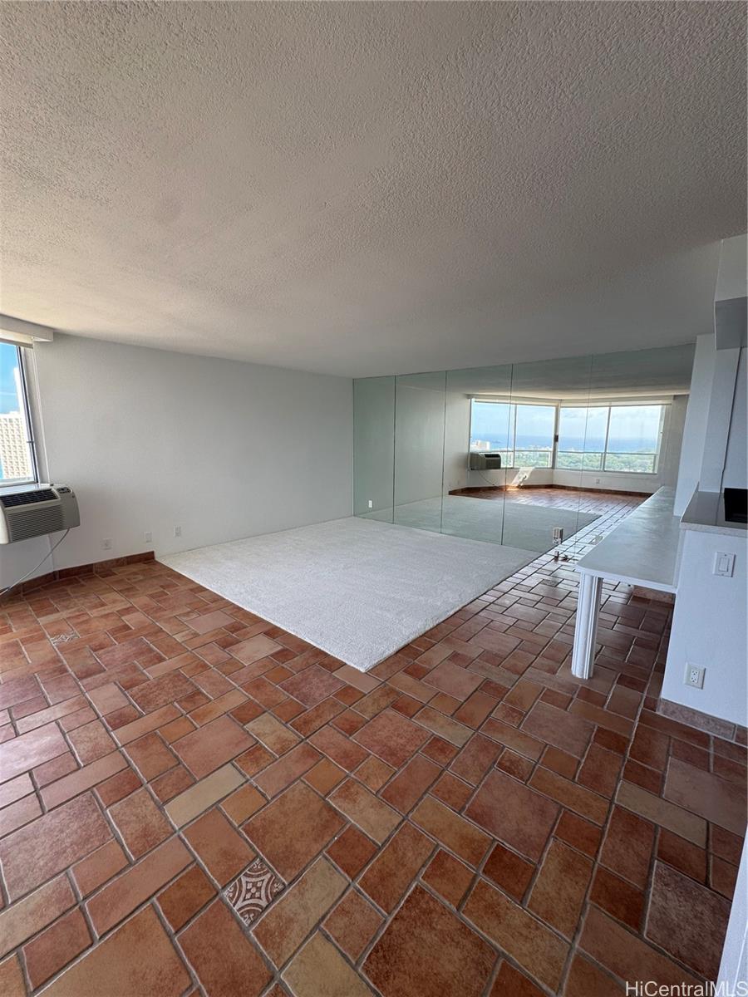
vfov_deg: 102.1
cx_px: 374
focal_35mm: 14
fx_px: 403
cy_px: 498
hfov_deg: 85.7
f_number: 2.2
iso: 40
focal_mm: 2.22
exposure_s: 1/176
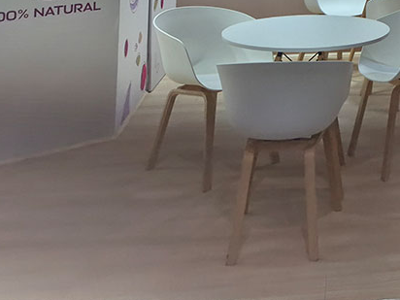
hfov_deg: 24.6
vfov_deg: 19.4
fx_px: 774
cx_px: 541
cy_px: -135
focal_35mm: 67
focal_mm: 5.4
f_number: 1.8
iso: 25
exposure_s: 1/100
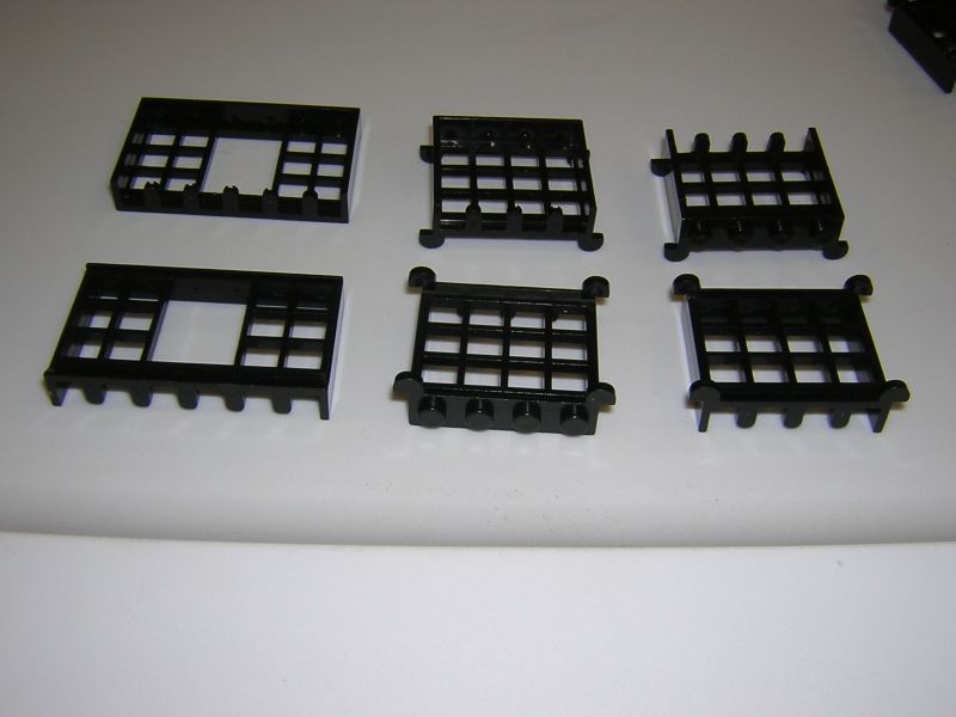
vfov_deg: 39.7
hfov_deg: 51.4
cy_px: 358
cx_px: 478
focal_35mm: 36
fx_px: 994
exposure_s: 1/60.1
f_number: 5.2
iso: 100
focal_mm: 4.7
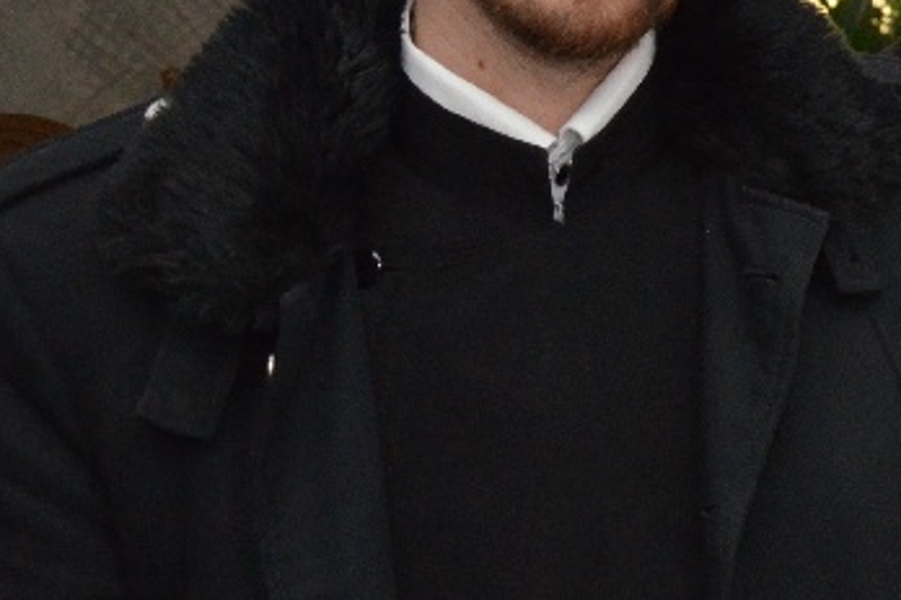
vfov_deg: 11.1
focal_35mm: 124
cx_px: 1419
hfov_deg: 15.1
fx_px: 3103
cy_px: 372
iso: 3200
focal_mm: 24
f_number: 4
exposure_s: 1/60
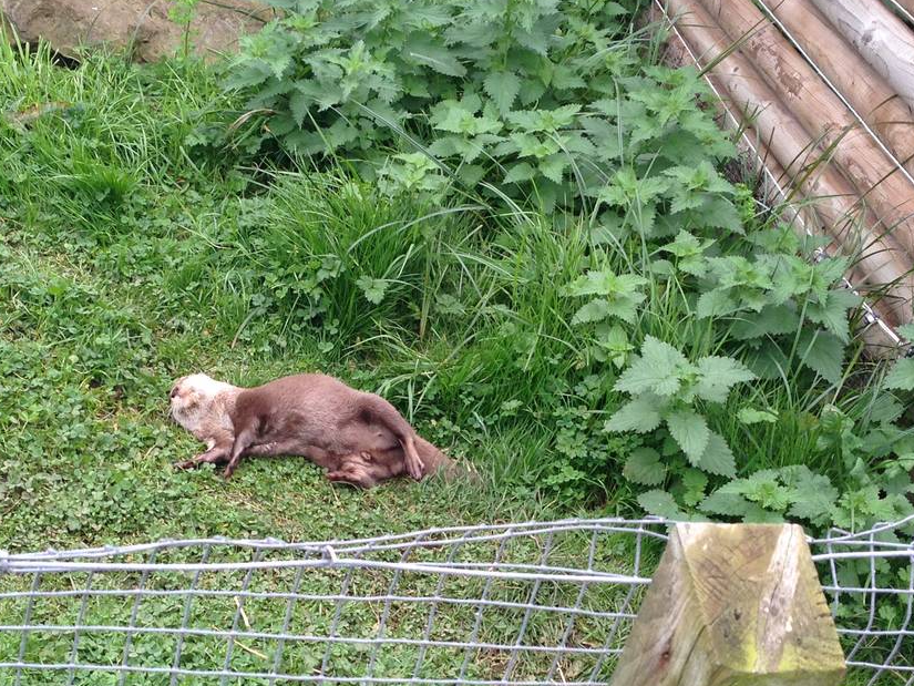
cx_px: 411
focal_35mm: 64
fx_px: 1690
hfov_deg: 30.2
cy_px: 439
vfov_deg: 22.9
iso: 50
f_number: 2.4
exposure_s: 1/207
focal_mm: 4.12
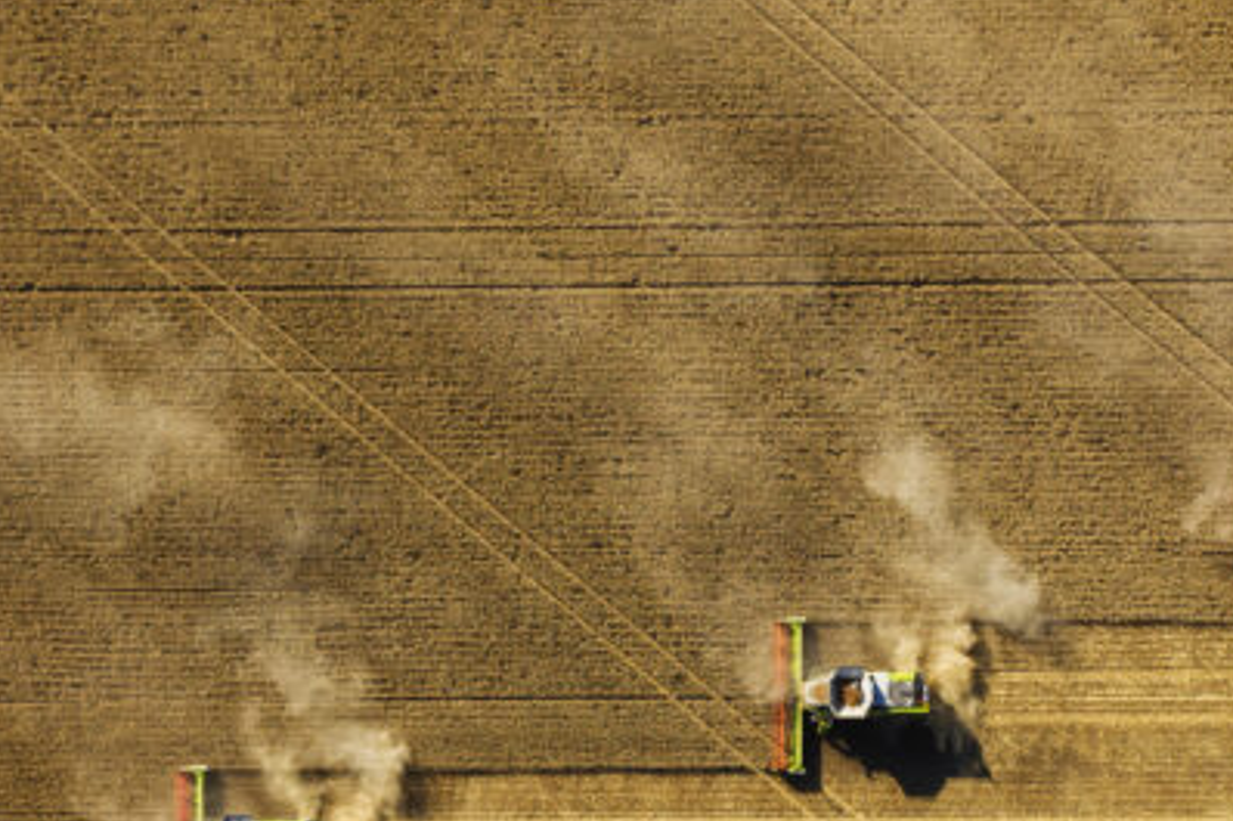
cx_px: 508
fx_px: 1849
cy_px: 753
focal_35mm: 54
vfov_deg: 24.3
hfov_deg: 36.8
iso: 100
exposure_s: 1/800
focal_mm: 10.26
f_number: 3.2
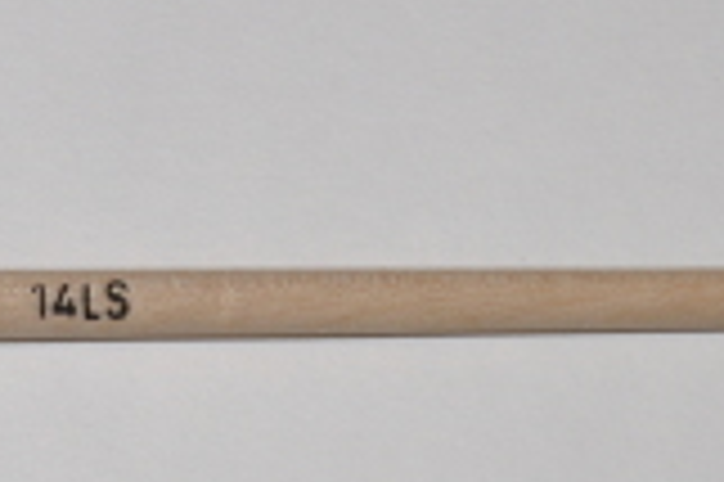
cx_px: -526
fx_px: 5625
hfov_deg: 7.2
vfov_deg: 4.9
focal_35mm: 280
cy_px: 297
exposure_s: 1/160
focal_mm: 50
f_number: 9
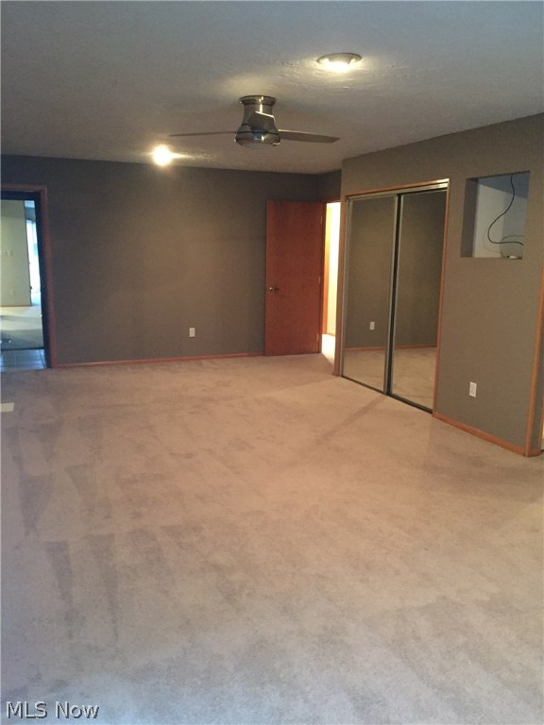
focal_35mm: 29
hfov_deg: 48.2
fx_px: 608
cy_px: 362
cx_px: 272
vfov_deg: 61.7
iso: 500
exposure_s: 1/15
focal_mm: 4.15
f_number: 2.2
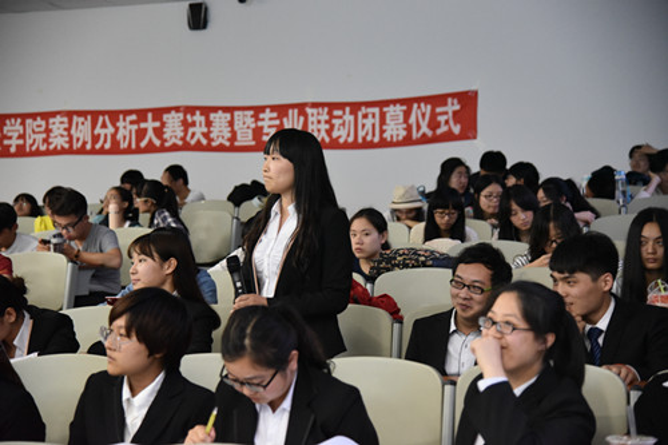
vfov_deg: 18.2
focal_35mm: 75
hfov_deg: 27.0
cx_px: 334
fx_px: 1391
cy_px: 222
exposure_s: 1/60
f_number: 4
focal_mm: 75
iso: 6400
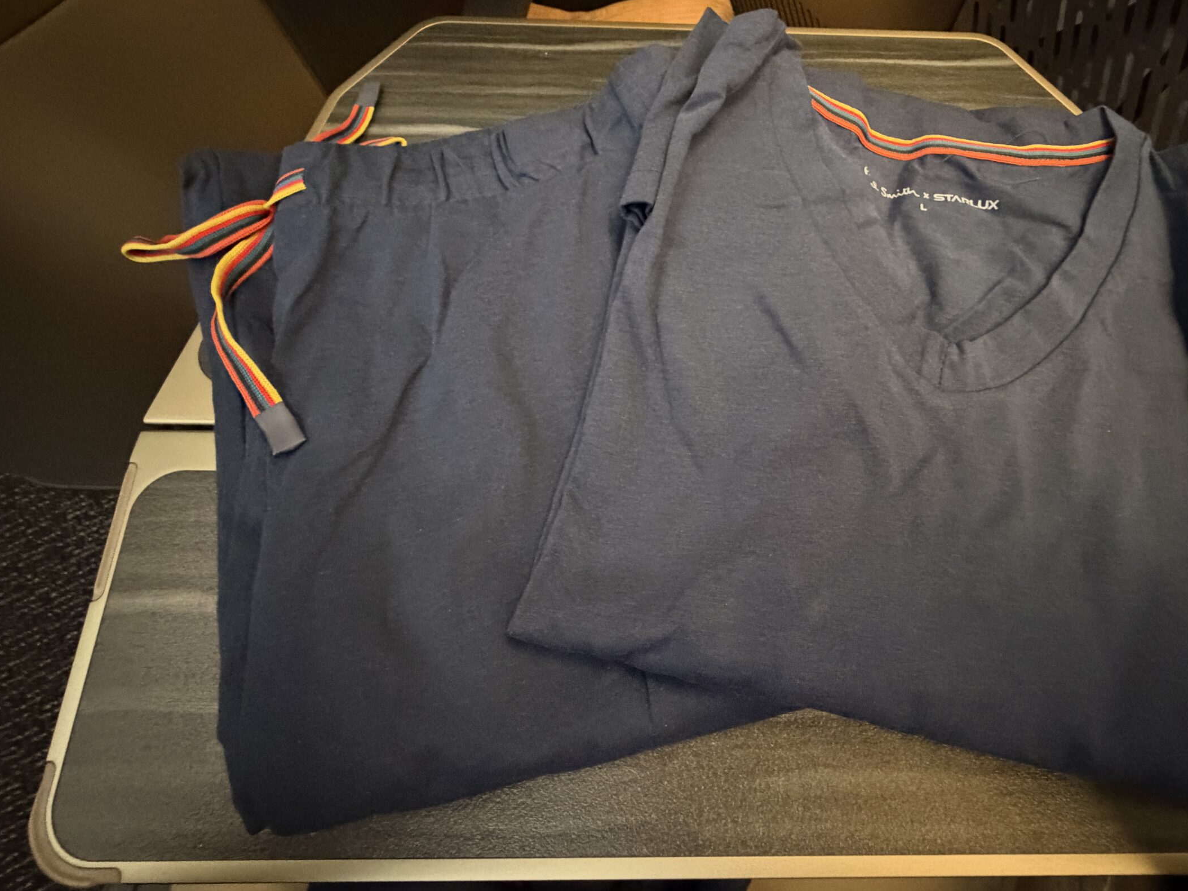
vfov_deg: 74.3
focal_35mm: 17
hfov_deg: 90.1
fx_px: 583
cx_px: 700
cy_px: 378
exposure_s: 1/29
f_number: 2.2
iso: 1600
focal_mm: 2.22
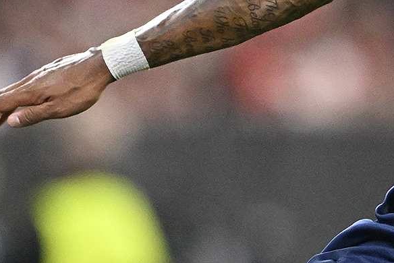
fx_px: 26235
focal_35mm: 2396
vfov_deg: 0.6
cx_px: 487
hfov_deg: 0.9
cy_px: 182
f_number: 3.2
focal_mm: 400
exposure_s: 1/2000
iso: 3200
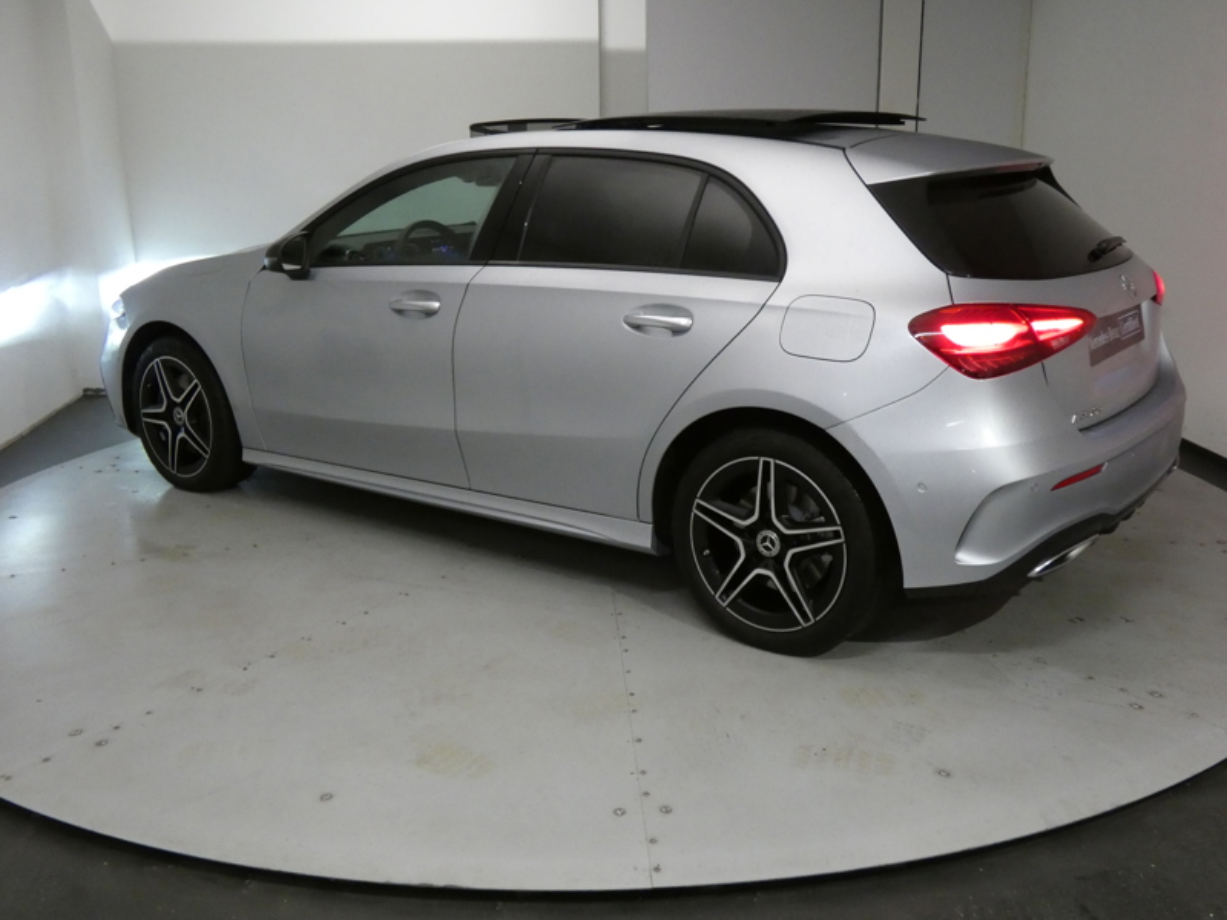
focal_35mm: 35
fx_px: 1241
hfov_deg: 52.6
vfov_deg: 40.7
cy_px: 460
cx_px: 614
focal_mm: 6.2
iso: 800
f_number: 3.4
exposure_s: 1/80
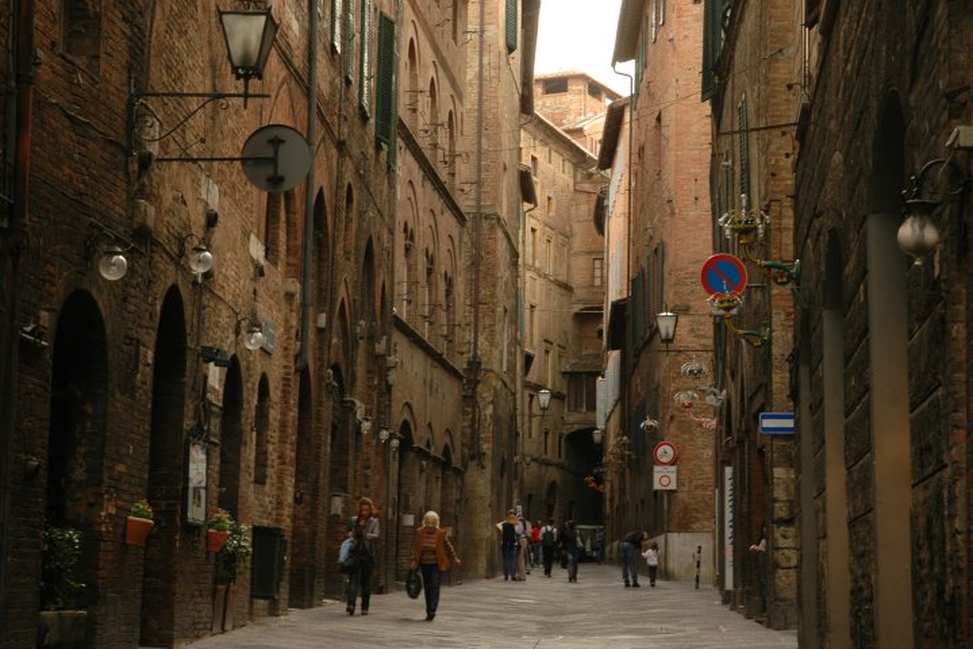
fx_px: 2027
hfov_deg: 27.0
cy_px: 324
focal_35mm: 75
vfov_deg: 18.2
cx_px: 486
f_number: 4.5
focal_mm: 50
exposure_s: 1/80
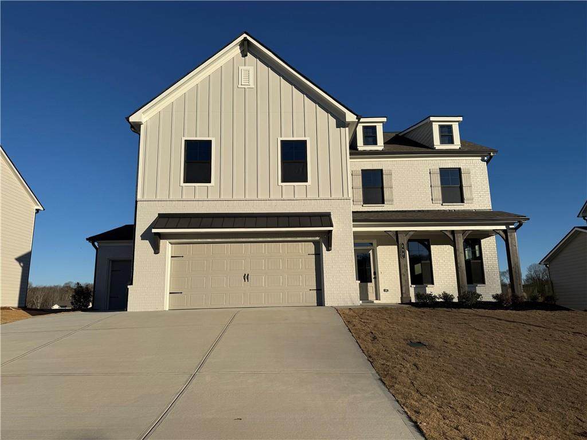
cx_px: 294
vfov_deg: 56.8
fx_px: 407
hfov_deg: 71.6
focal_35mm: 24
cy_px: 220
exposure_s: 1/9091
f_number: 1.78
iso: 80
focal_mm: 6.76
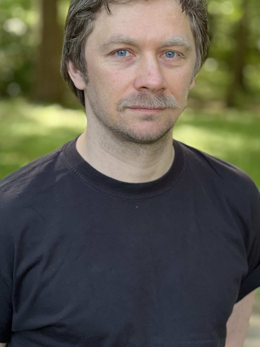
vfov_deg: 18.2
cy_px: 134
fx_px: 1081
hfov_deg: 13.7
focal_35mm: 108
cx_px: 147
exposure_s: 1/121
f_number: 2.8
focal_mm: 9
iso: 100
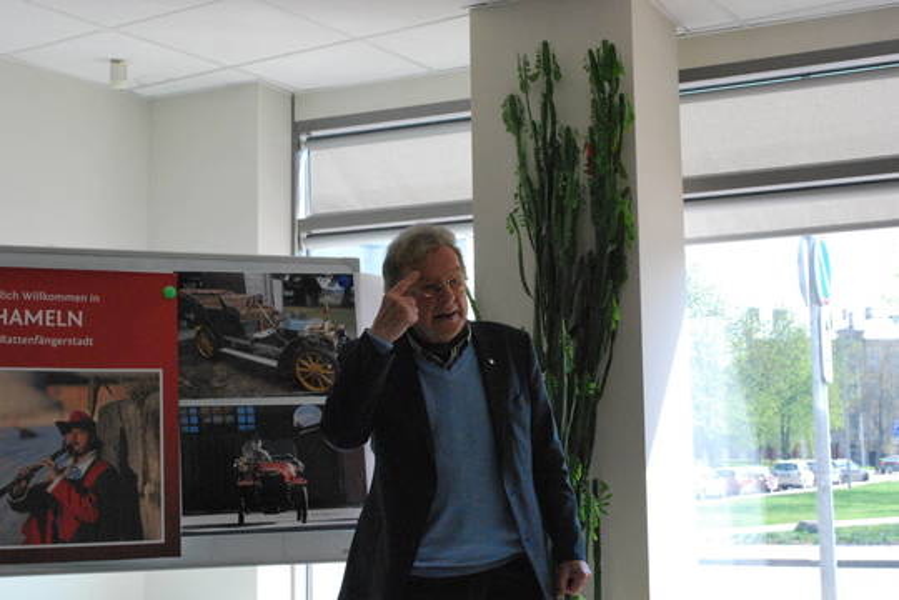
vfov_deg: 25.1
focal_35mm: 54
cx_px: 450
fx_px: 1348
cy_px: 300
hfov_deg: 36.9
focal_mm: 36
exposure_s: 1/400
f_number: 10
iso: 1600
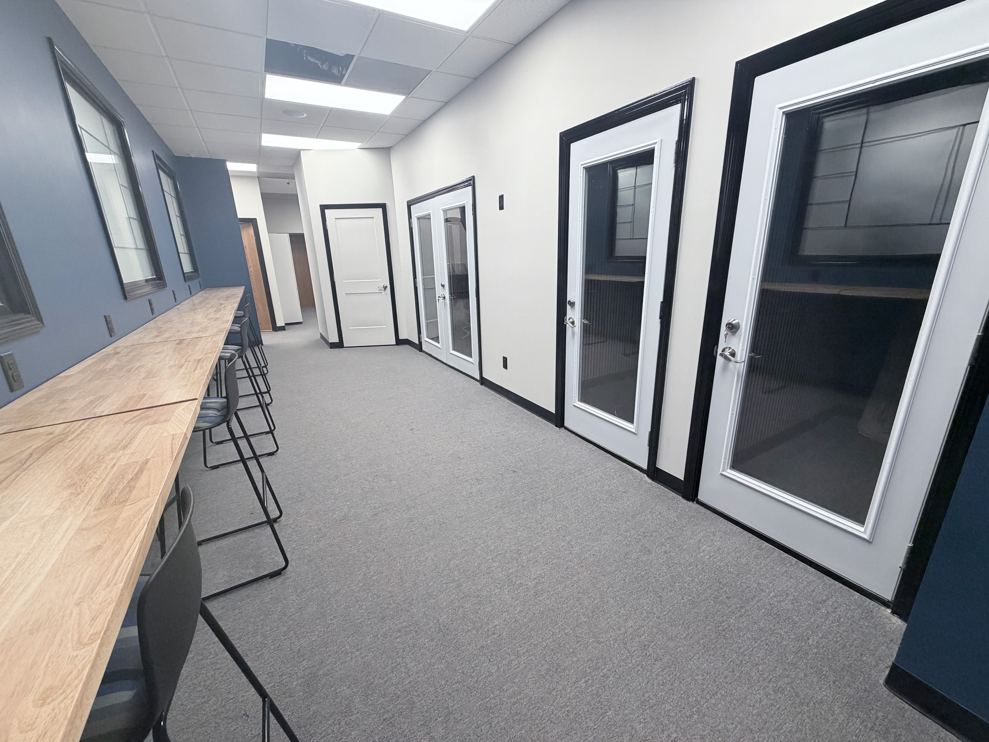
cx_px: 494
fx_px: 400
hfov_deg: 102.1
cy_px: 371
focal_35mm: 14
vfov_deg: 85.7
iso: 250
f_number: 2.2
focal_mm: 2.22
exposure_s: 1/120
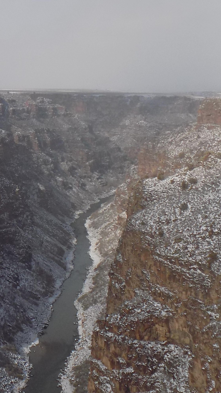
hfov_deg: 18.7
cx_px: 11
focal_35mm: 63
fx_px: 656
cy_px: 233
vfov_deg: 33.2
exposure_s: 1/250
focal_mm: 4
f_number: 9.9
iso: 80
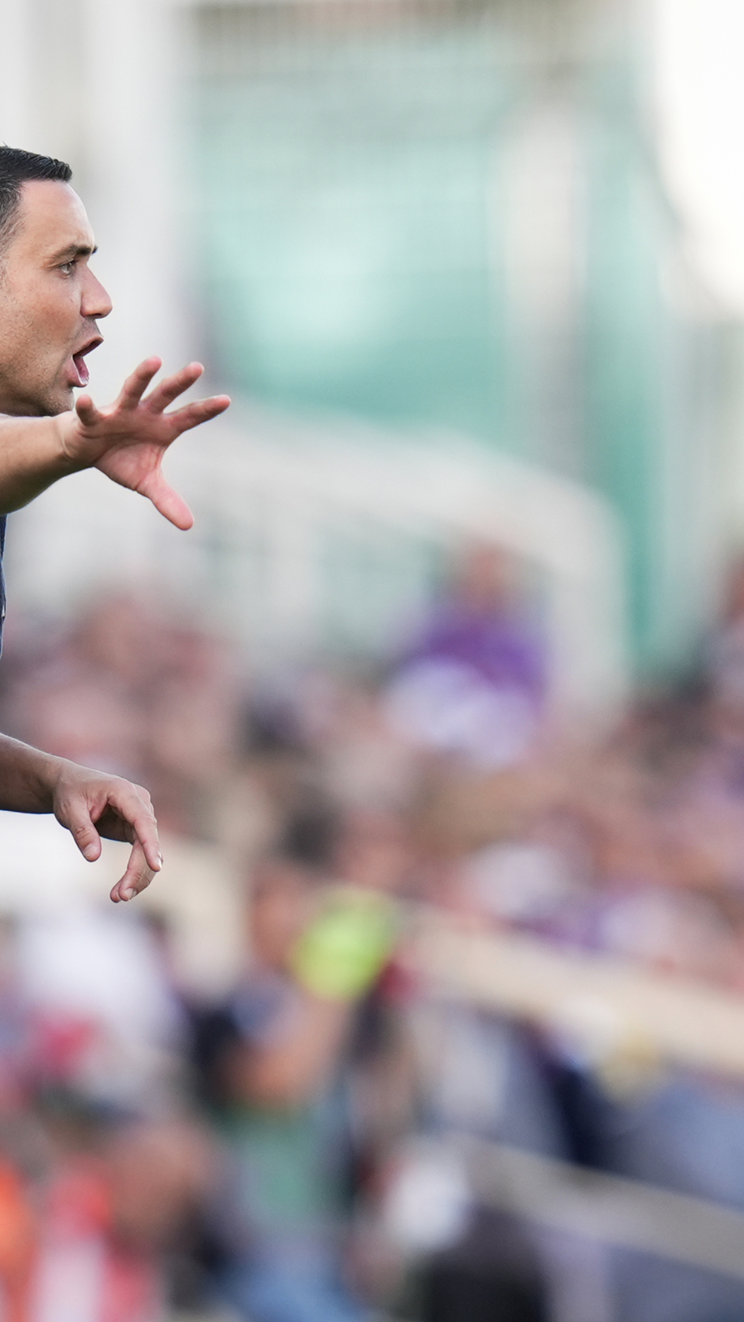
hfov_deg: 1.9
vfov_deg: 3.4
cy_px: 662
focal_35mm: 630
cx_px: 209
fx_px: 22091
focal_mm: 400
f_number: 3.2
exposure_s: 1/2000
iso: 640
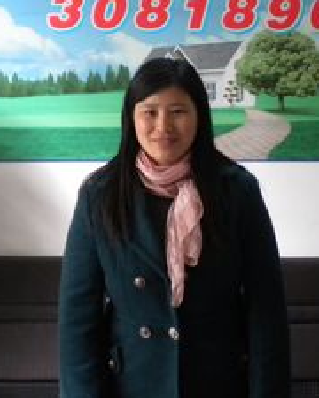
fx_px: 862
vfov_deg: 25.9
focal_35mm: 73
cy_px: 133
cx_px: 202
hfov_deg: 20.9
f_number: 3.1
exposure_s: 1/28.6
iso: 400
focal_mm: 6.3
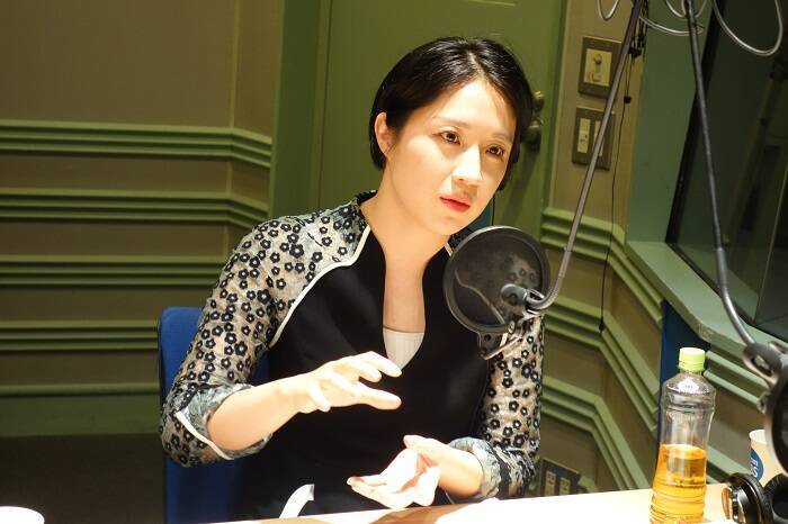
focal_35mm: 78
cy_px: 262
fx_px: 1706
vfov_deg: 17.5
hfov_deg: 26.0
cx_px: 394
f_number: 4.5
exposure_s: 1/20
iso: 800
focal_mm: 29.15
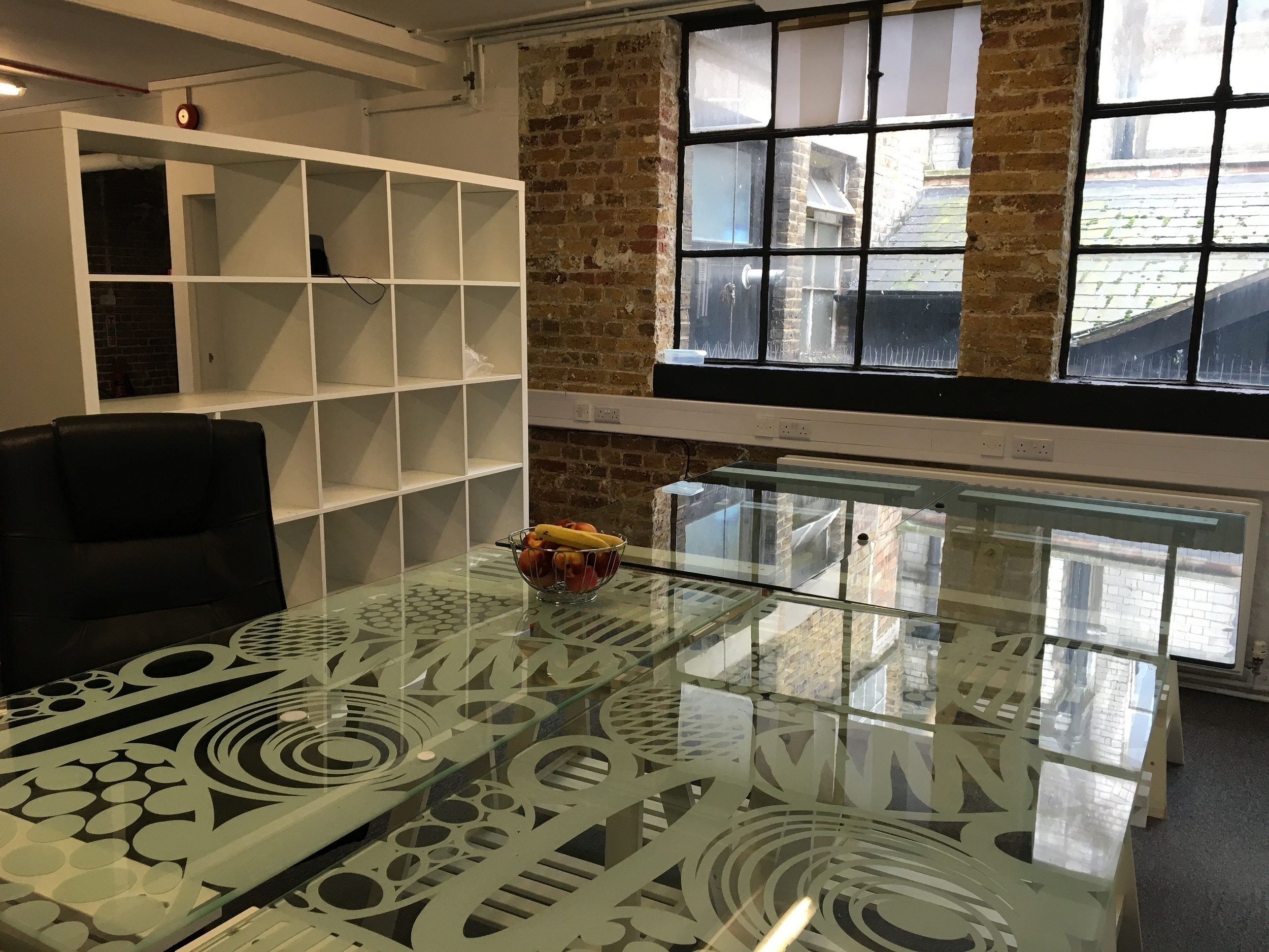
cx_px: 634
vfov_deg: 48.2
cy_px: 476
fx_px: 1063
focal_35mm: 29
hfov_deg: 61.7
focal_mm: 4.15
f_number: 2.2
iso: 40
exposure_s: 1/33
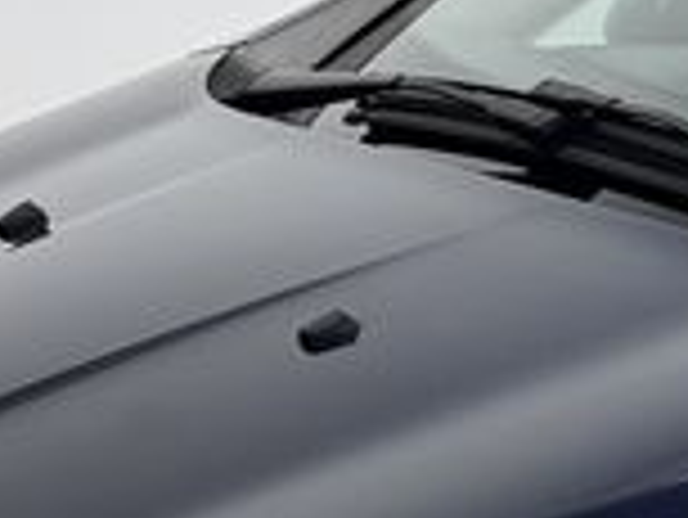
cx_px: 1434
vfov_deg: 7.7
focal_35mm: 188
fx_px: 3739
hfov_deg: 9.7
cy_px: 923
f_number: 1.78
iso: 64
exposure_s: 1/168
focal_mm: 6.76
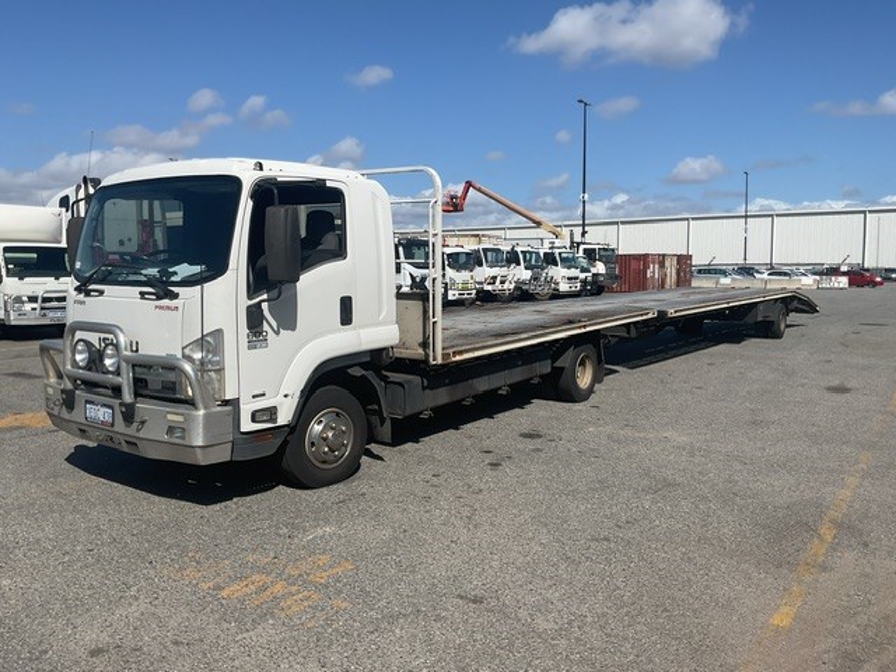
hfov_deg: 61.7
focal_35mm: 29
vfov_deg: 48.2
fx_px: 751
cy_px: 336
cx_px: 448
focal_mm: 3
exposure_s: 1/3788
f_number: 1.8
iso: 16
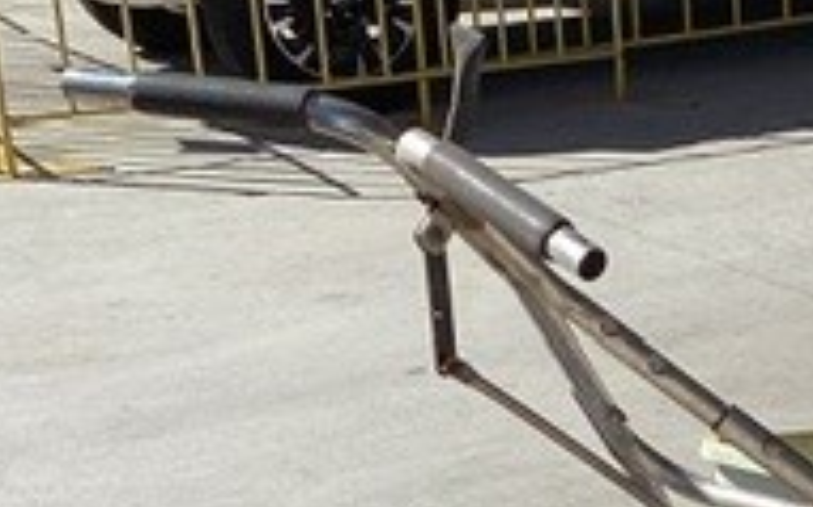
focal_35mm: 110
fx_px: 2435
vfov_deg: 11.4
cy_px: 737
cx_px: 715
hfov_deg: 18.7
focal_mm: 3.3
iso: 25
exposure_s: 1/1538
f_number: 2.4
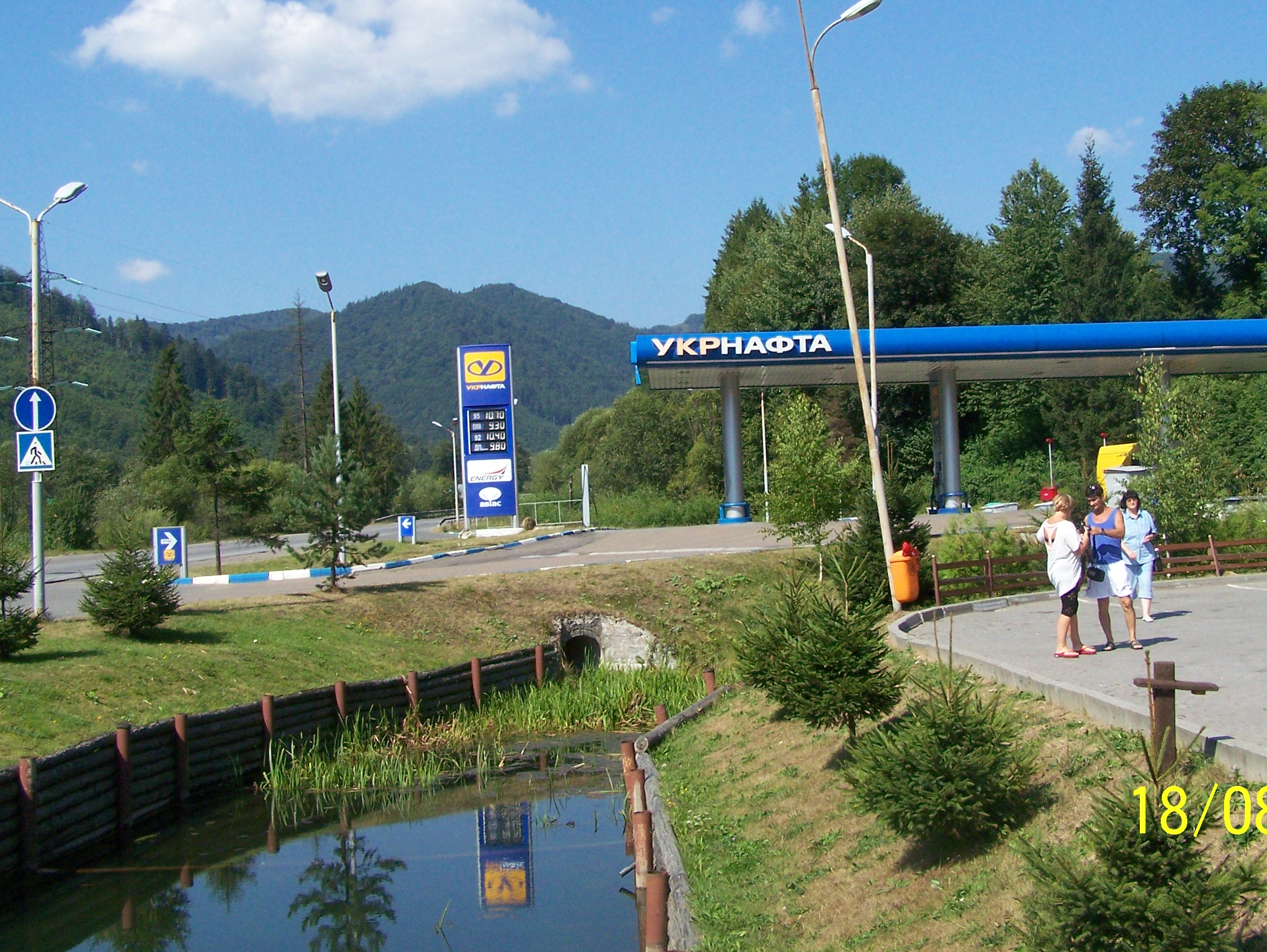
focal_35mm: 48
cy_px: 363
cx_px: 724
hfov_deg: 39.5
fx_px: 1758
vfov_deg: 30.2
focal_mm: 6.3
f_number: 5.6
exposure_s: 1/1000
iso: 160
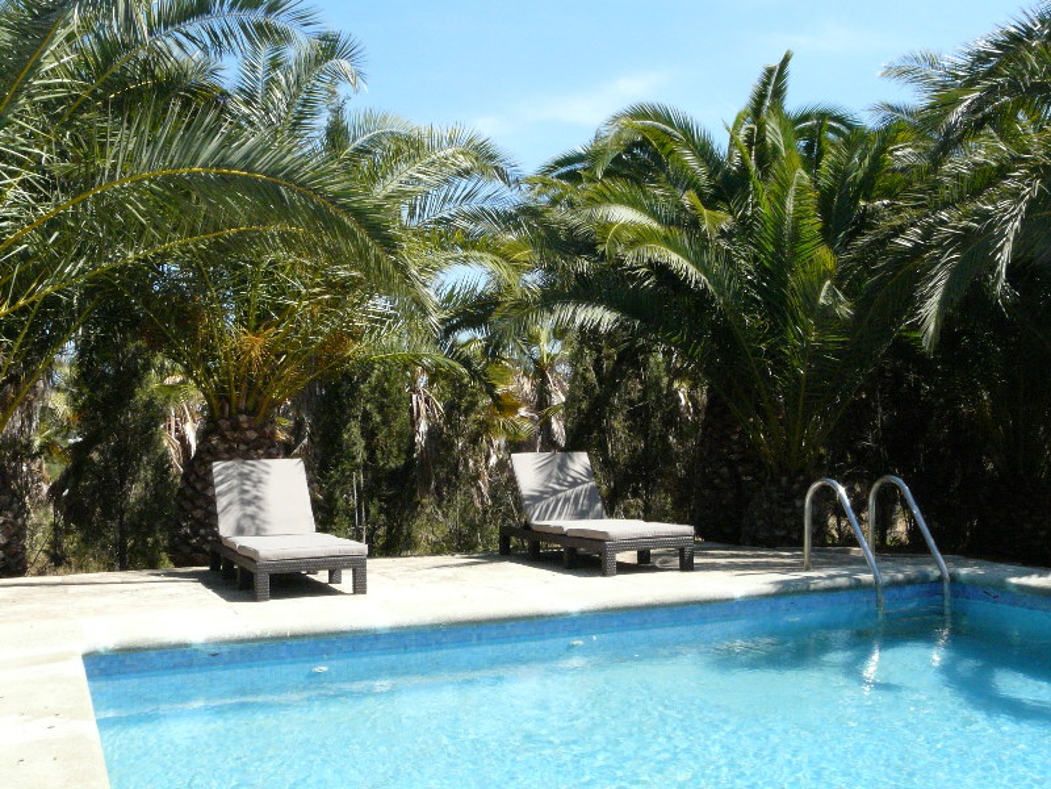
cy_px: 394
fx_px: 1123
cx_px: 526
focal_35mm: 37
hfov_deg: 50.1
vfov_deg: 38.7
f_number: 7.1
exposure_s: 1/400
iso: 400
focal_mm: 6
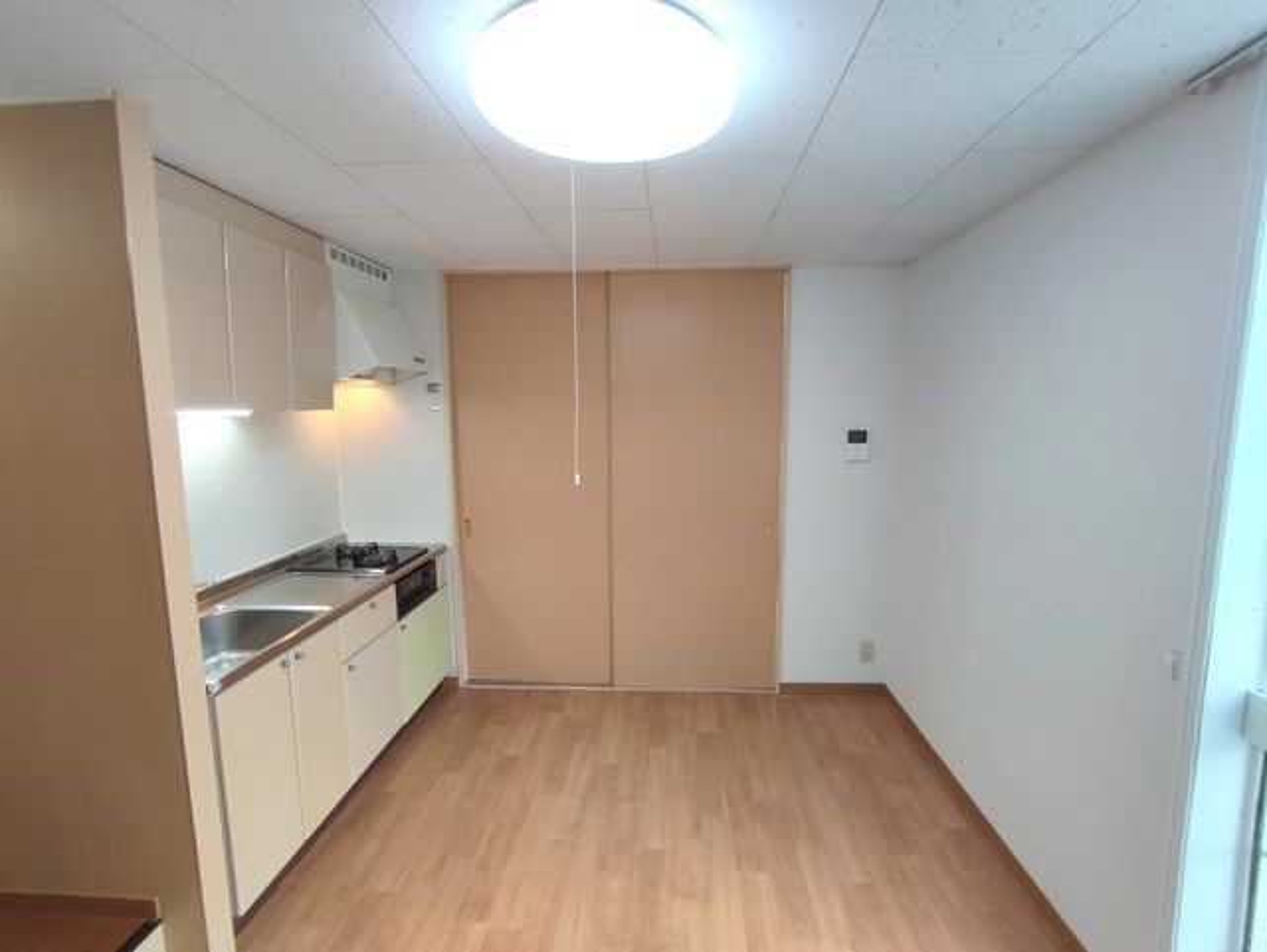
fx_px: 586
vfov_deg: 78.2
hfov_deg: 94.5
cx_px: 634
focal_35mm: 16
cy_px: 476
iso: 60
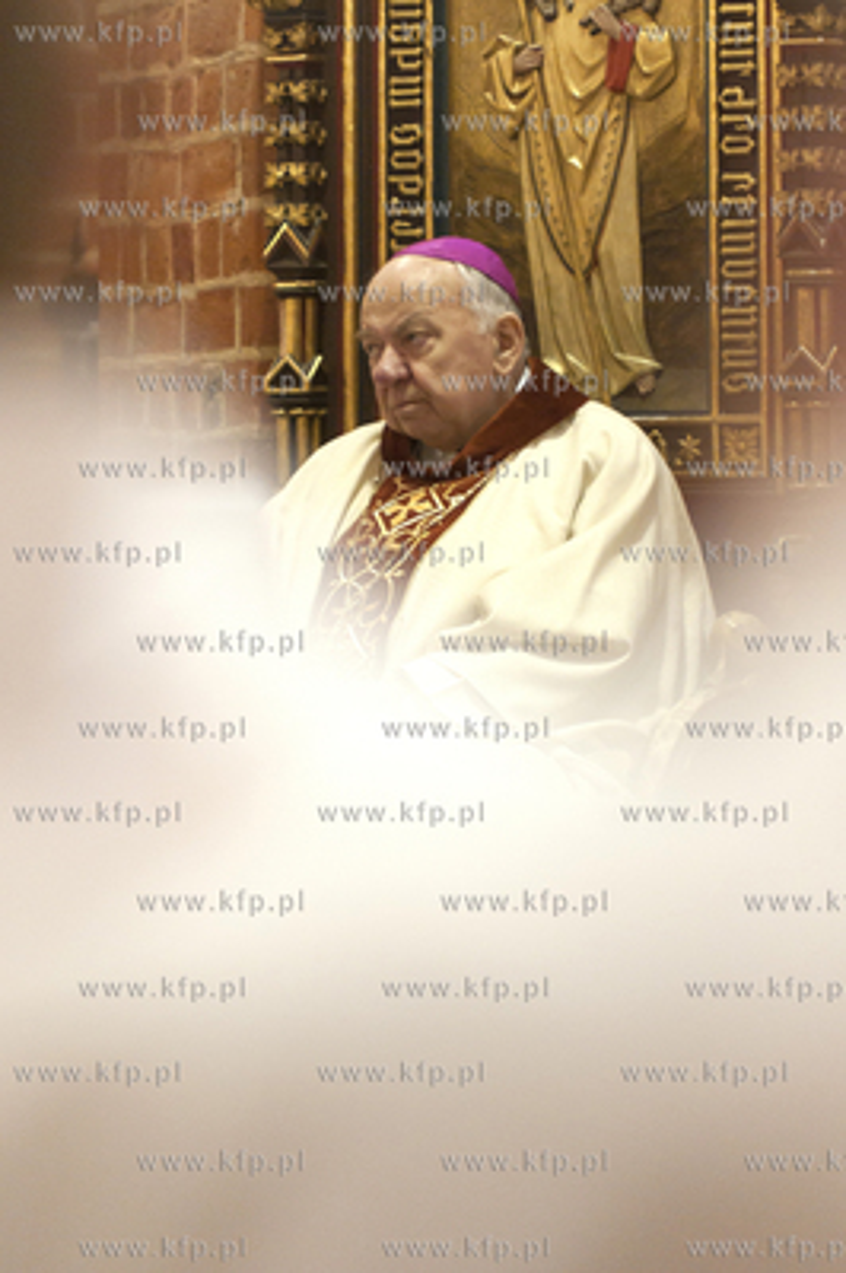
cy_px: 636
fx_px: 10593
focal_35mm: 300
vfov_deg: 6.9
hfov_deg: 4.6
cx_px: 423
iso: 2000
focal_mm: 200
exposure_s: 1/60
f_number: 2.8
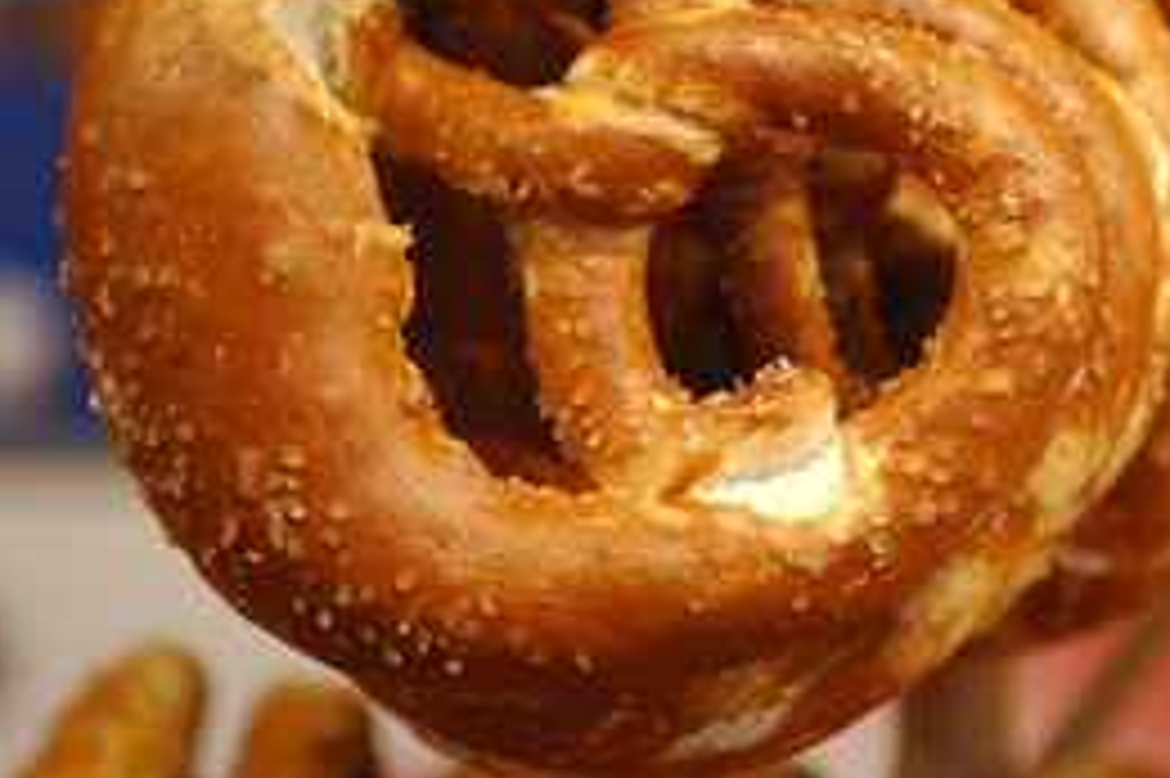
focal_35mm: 136
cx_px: 839
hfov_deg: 15.0
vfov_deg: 10.1
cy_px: 207
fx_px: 4417
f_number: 2.8
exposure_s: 1/30
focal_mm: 56
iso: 250
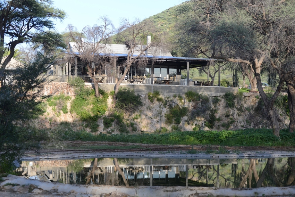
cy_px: 98
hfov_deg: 25.4
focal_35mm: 80
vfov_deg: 17.1
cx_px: 148
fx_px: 656
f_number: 4
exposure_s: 1/250
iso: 100
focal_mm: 80
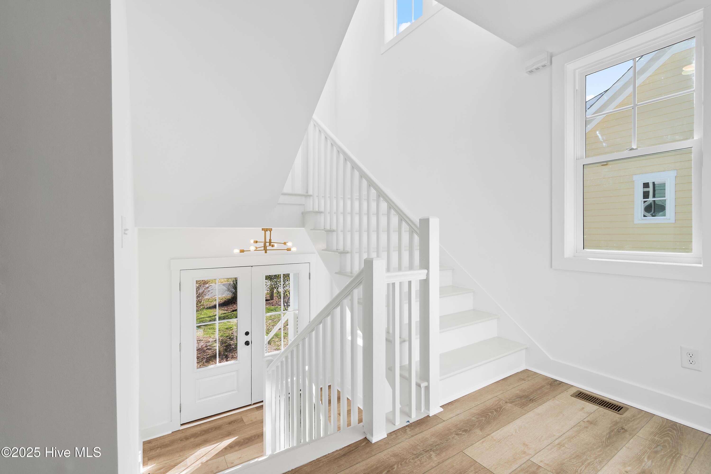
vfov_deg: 77.3
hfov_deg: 100.4
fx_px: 296
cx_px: 356
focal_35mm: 15
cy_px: 237
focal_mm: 10
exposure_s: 1/100
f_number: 5
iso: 100
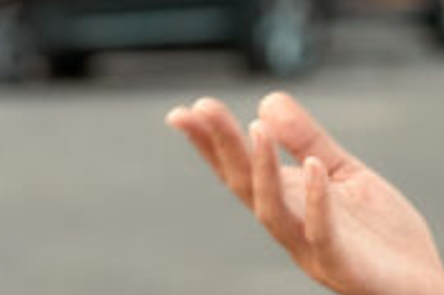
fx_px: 6099
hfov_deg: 4.2
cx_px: 527
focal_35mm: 495
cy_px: -153
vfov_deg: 2.8
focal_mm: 85
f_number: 4.5
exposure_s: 1/250
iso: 250
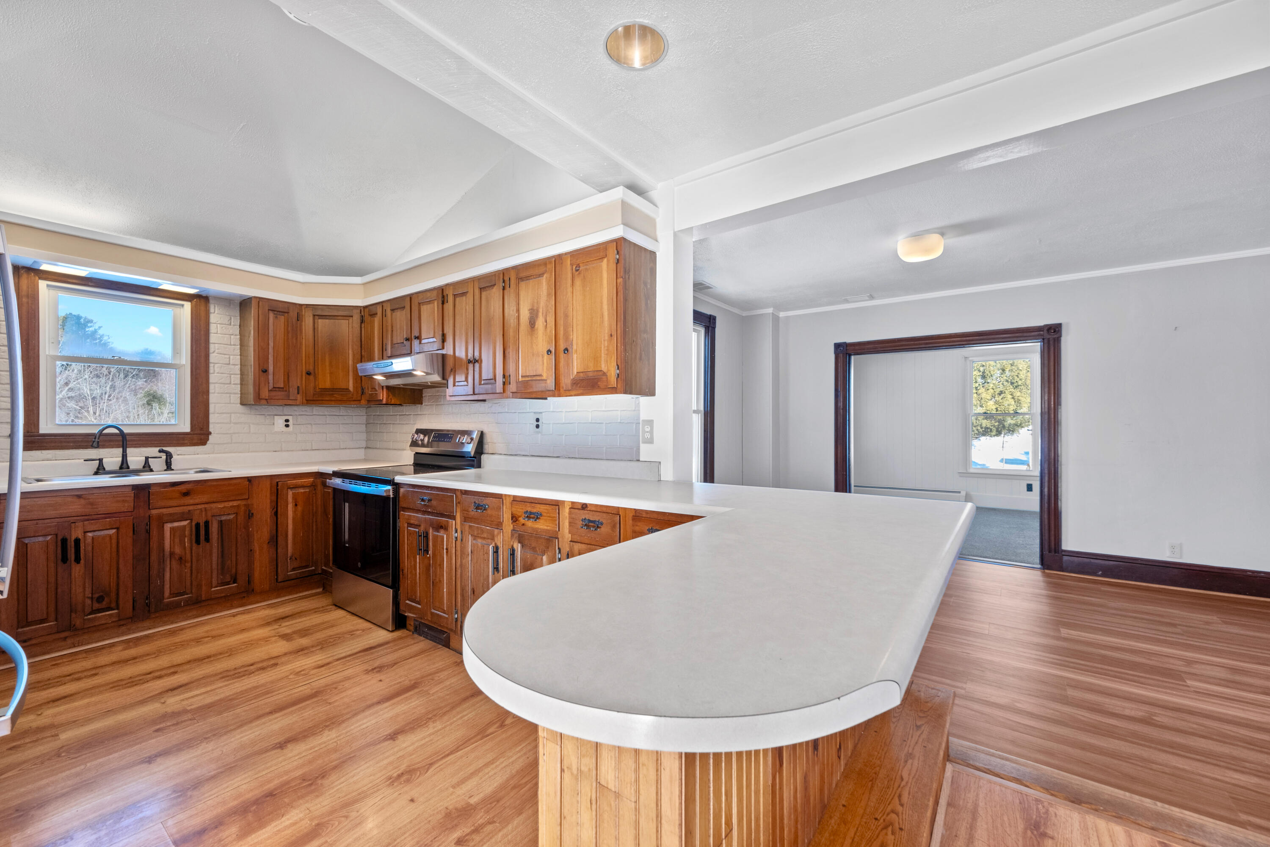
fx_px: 494
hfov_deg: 104.3
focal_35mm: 14
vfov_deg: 81.2
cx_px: 635
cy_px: 424
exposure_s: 1/8
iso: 500
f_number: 8
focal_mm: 9.2
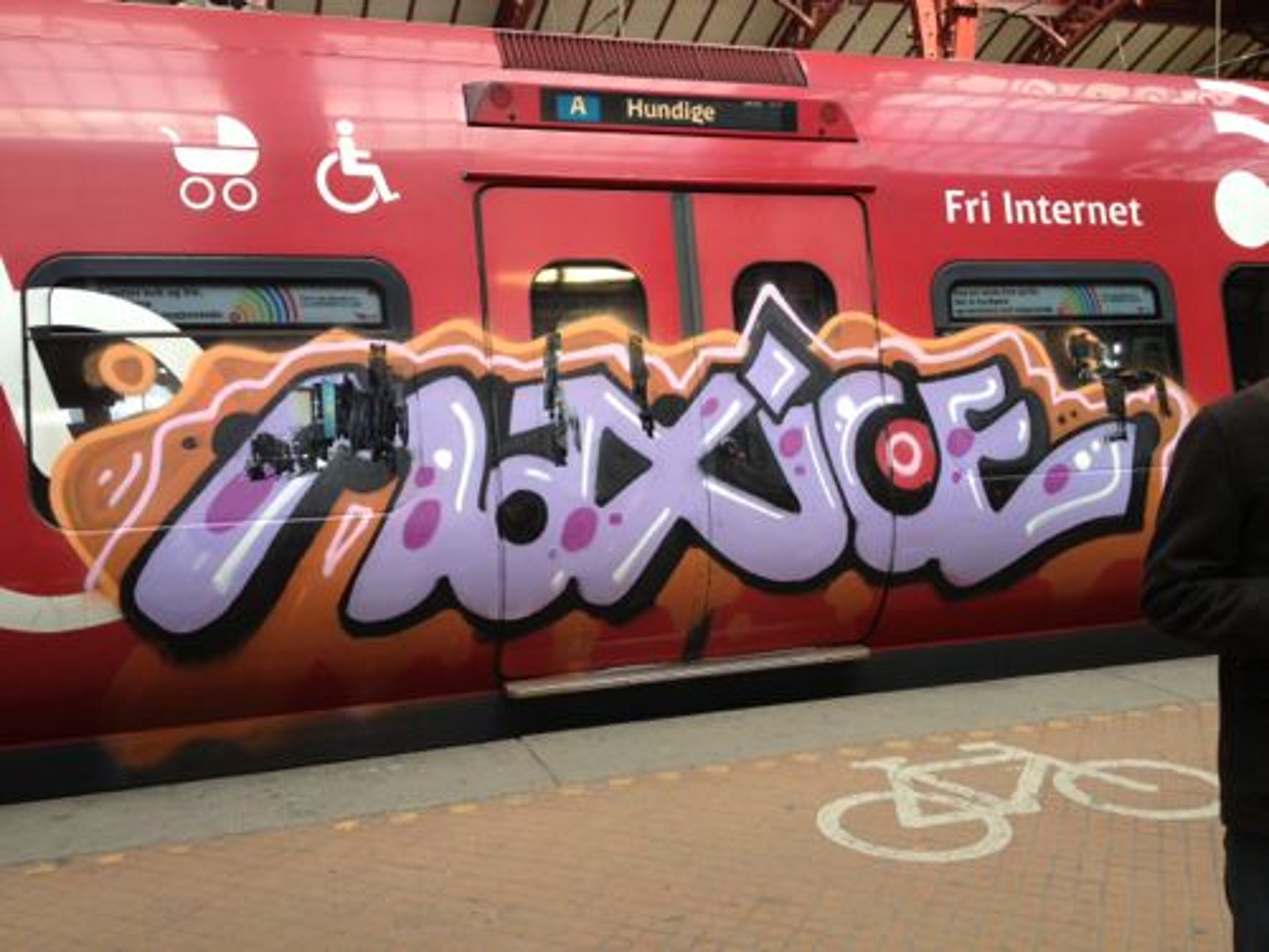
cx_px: 634
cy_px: 476
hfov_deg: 52.6
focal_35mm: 35
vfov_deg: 40.7
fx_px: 1283
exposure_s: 1/120
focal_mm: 4.28
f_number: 2.4
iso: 64
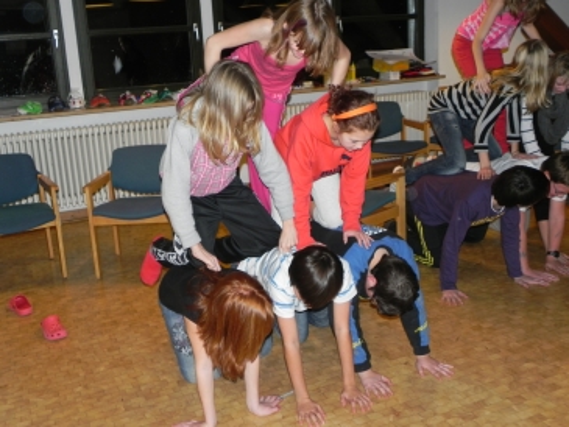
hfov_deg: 45.8
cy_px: 214
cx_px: 284
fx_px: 674
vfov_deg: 35.2
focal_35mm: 41
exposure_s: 1/30
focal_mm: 7.3
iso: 200
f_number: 3.2
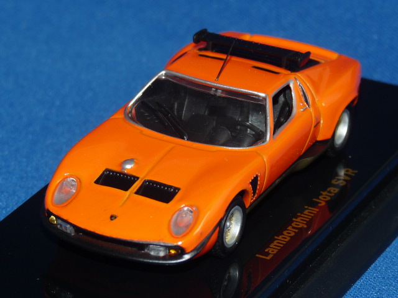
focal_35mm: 207
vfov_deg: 7.2
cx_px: 199
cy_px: 149
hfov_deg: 9.6
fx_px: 2380
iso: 100
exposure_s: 1/40
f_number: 3.6
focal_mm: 20.8
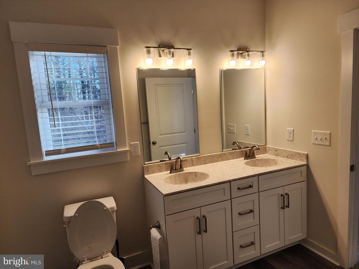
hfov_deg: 73.9
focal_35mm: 23
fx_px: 239
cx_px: 180
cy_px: 134
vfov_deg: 58.9
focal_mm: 6.4
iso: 80
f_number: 1.8
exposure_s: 1/180
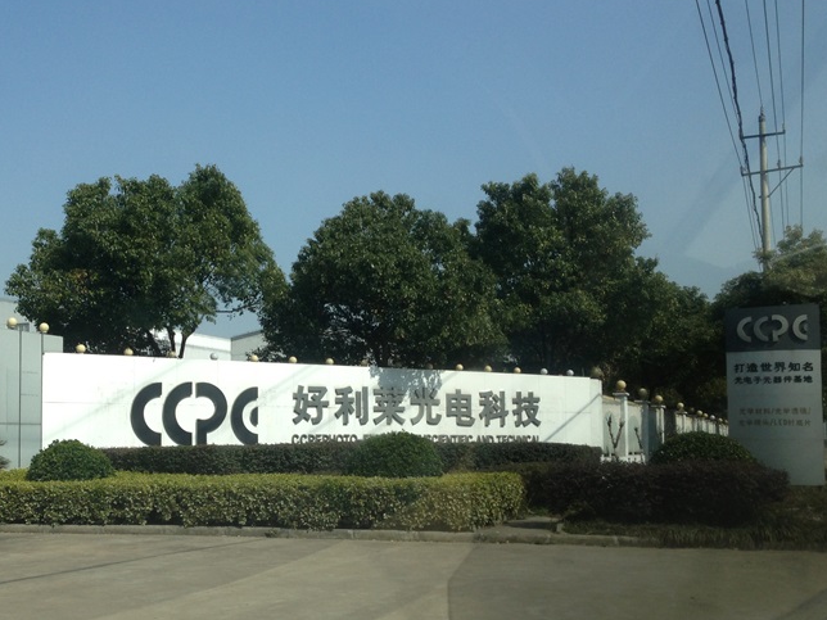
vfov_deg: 35.1
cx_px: 318
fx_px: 980
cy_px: 350
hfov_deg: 45.4
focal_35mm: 41
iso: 50
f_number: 2.4
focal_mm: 4.13
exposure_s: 1/971
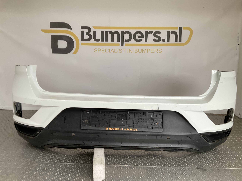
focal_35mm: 29
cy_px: 90
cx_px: 121
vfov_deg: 48.2
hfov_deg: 61.7
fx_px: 203
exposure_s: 1/50
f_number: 1.8
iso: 50
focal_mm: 3
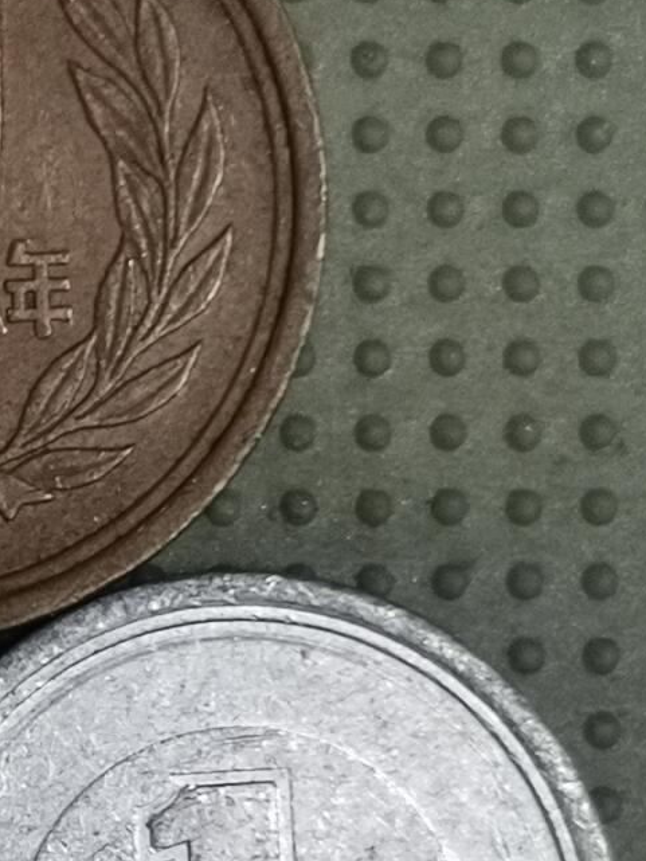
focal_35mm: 146
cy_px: 610
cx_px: -149
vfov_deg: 13.5
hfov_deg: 10.0
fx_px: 3632
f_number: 1.8
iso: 250
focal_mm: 4.75
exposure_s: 1/36
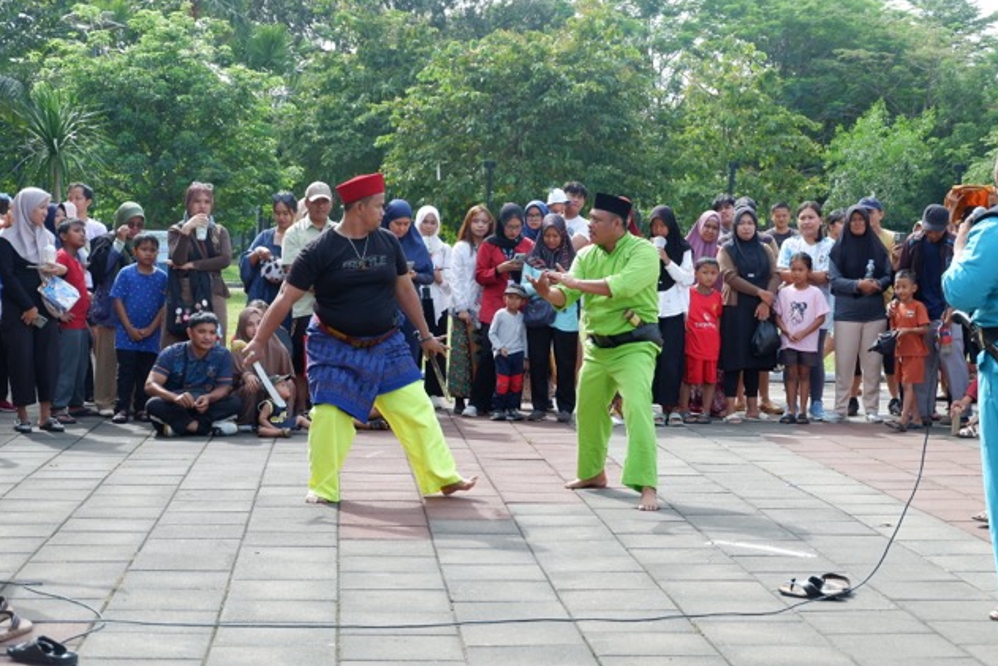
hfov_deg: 27.7
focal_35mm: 73
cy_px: 331
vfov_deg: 18.7
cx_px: 498
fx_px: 2024
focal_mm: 48.4
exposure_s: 1/200
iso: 200
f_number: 5.6
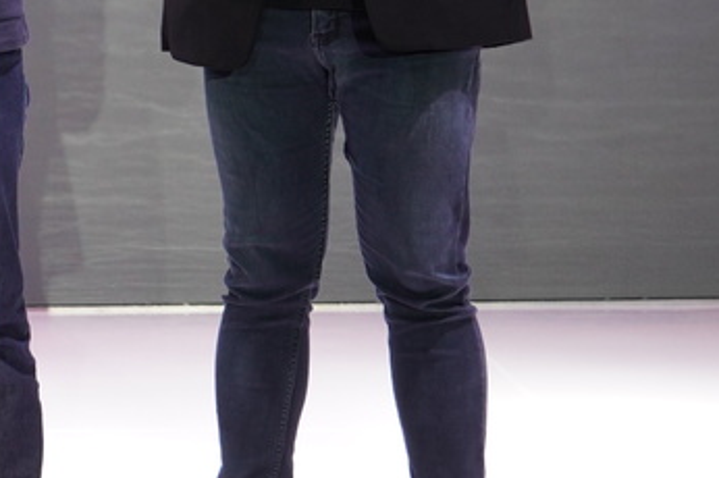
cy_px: -399
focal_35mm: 185
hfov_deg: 11.0
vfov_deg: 7.2
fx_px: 3691
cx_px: -44
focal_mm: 41
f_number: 4
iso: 500
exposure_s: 1/100
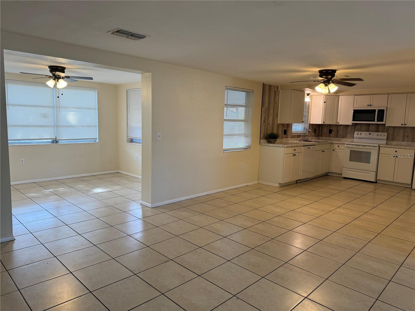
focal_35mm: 24
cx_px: 208
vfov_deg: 56.8
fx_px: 288
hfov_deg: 71.6
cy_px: 156
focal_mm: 6.76
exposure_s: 1/120
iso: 125
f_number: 1.78
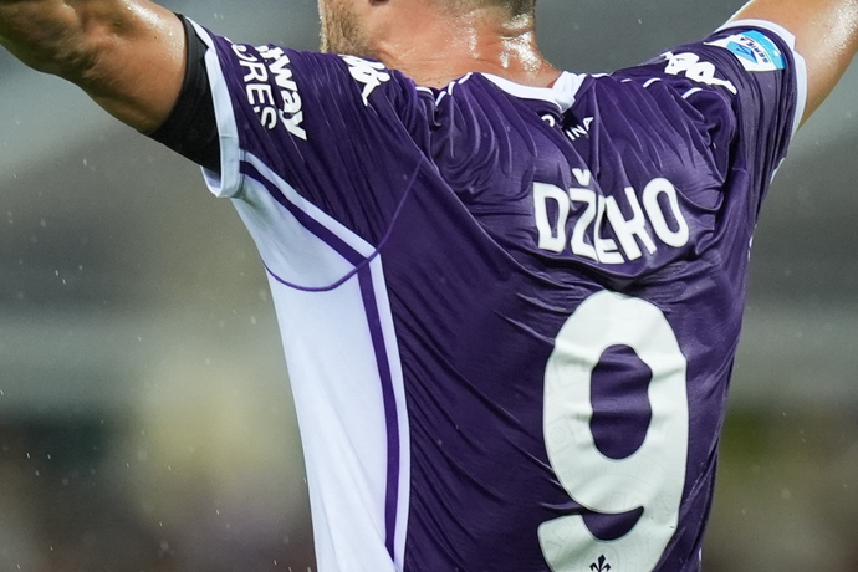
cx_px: 295
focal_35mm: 812
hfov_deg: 2.5
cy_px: 58
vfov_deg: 1.7
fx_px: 19351
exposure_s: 1/1250
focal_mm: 400
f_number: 3.2
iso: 2000
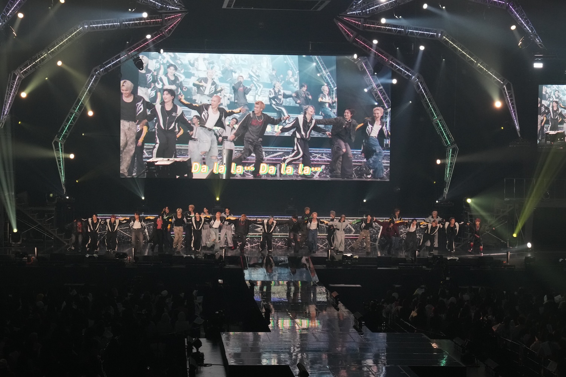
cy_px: 188
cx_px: 283
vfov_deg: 15.7
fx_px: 1368
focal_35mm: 87
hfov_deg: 23.4
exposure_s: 1/320
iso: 3200
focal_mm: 58
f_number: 9
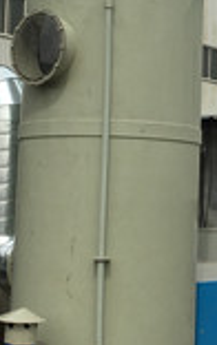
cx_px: 208
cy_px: 74
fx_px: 990
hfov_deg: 12.4
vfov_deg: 19.6
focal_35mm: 105
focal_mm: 4.15
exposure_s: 1/2404
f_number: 2.2
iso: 25
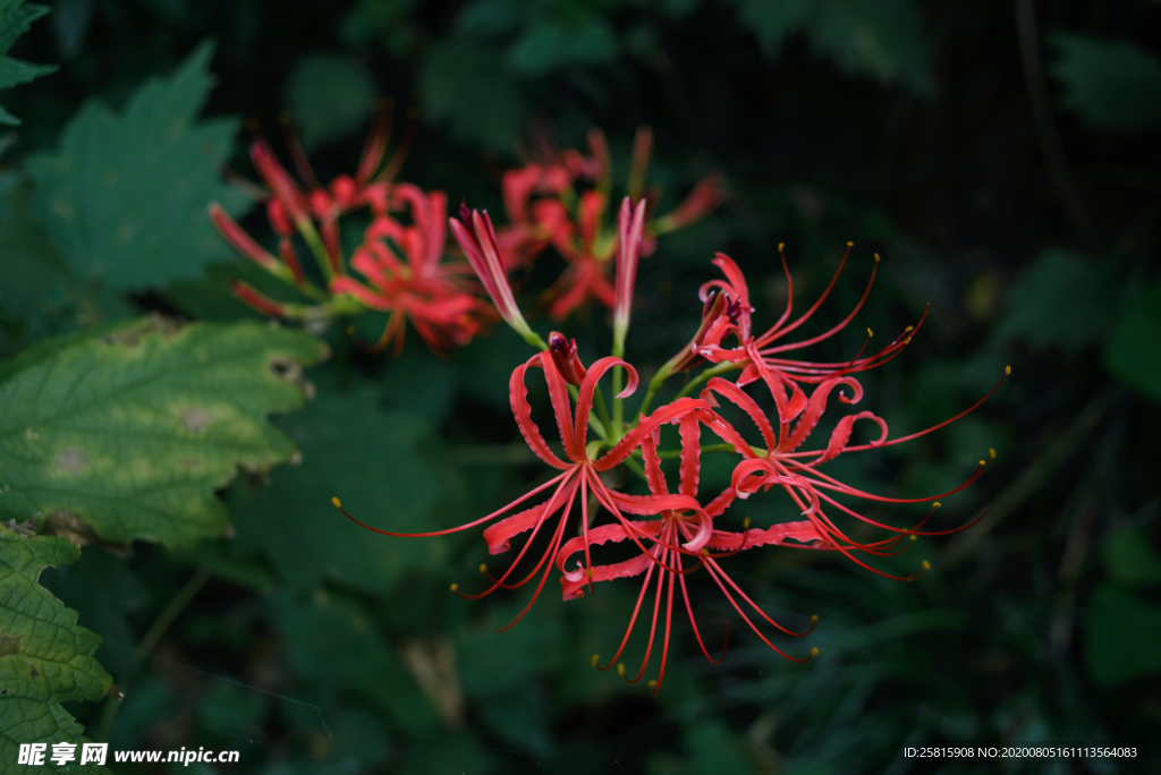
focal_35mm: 35
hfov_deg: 54.4
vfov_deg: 37.9
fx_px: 1129
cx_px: 580
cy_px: 388
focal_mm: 35
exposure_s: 1/45
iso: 100
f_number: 4
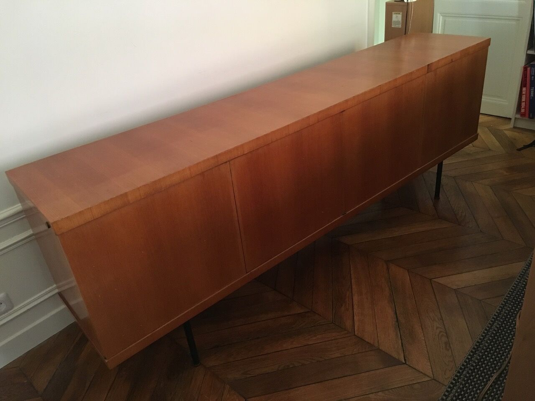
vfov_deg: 48.2
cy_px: 200
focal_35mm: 29
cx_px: 268
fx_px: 448
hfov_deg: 61.7
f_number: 2.2
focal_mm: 4.15
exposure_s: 1/17
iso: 200
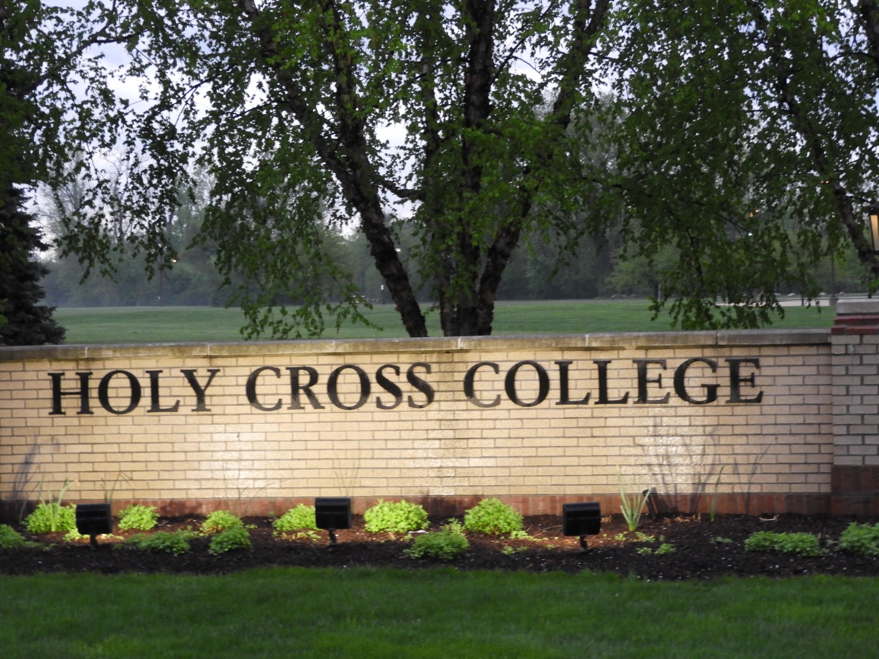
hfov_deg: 23.0
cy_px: 330
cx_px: 440
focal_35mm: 85
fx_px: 2158
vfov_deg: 17.4
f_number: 4.5
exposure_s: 1/15
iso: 450
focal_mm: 15.2
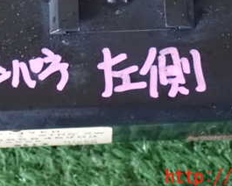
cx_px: 101
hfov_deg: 15.0
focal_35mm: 128
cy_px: -9
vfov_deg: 11.9
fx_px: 879
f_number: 3.5
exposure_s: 1/13
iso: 1600
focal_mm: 10.35
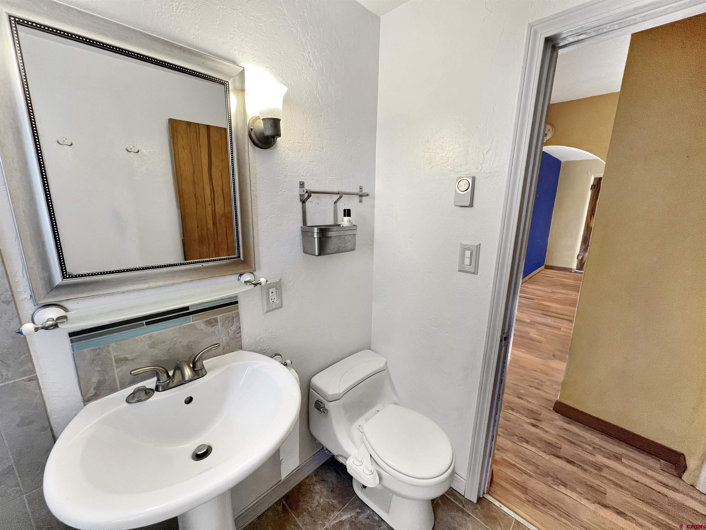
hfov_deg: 106.2
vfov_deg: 89.9
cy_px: 265
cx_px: 353
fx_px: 265
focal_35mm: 13
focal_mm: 1.57
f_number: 1.8
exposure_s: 1/120
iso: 160
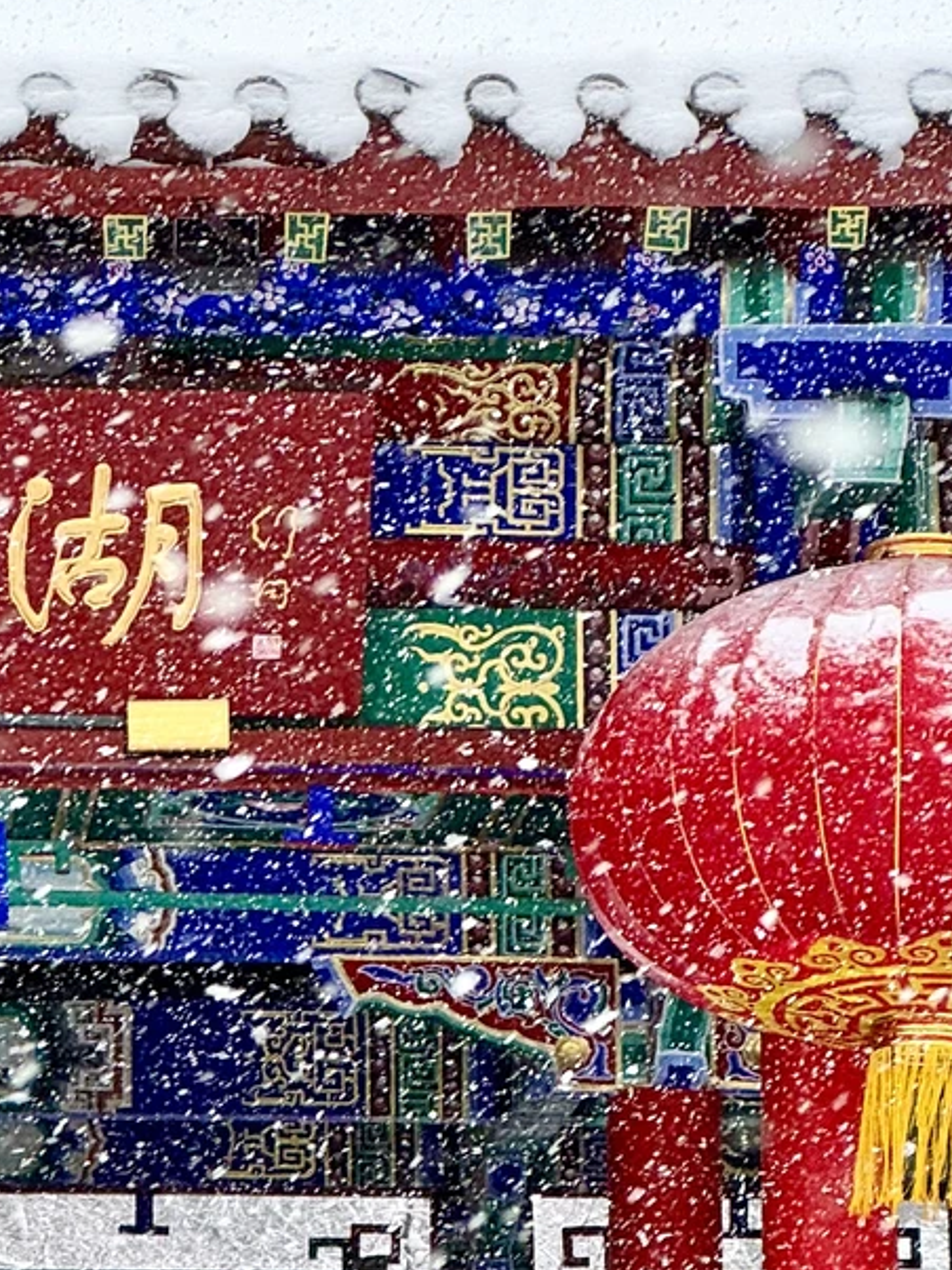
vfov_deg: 10.7
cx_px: -126
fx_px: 6749
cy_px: 1013
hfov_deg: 8.0
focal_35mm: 184
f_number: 2.8
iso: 25
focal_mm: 9
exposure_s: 1/106
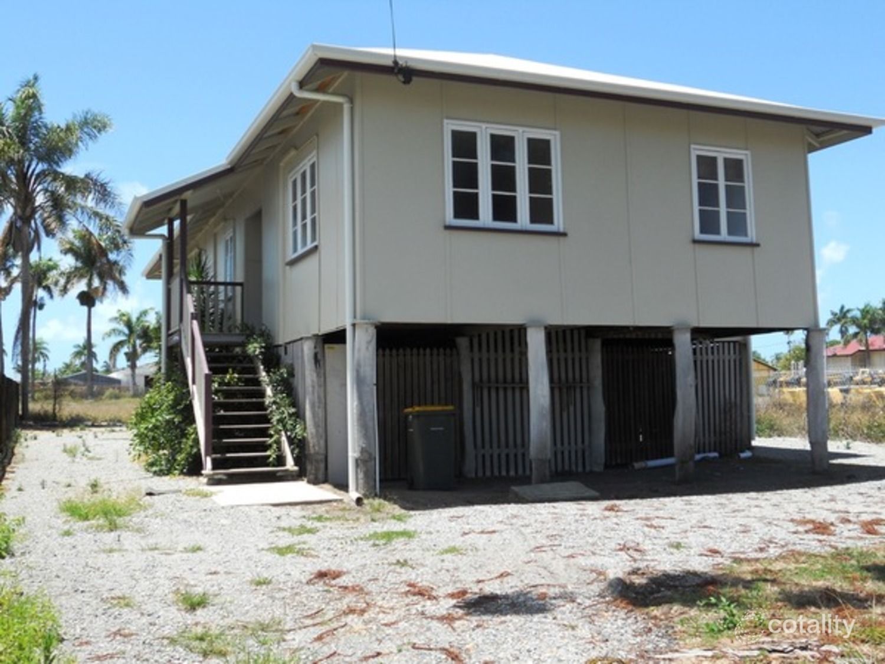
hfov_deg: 49.0
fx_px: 972
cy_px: 332
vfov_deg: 37.7
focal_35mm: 38
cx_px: 442
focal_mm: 6.9
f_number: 3.9
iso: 80
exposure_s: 1/400
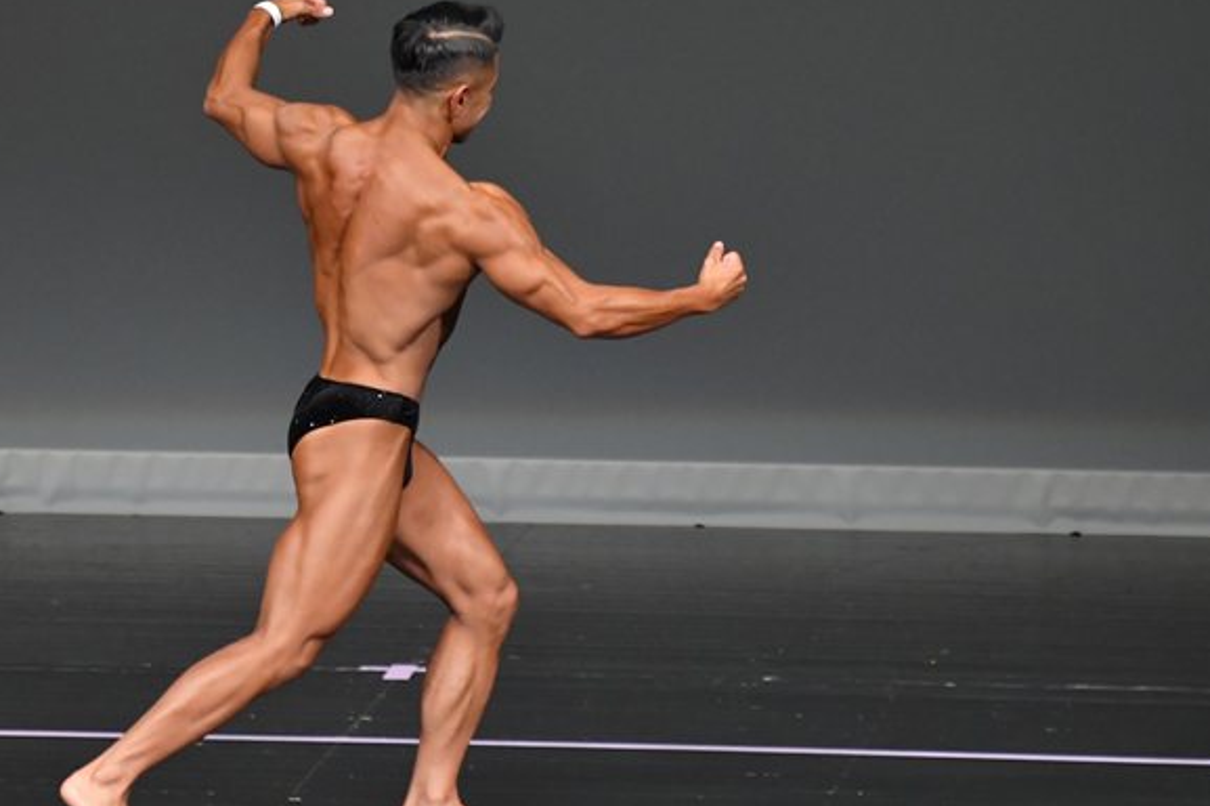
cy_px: 413
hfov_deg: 4.1
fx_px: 16930
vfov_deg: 2.7
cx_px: 444
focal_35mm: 504
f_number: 5.6
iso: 4000
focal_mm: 250
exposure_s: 1/400
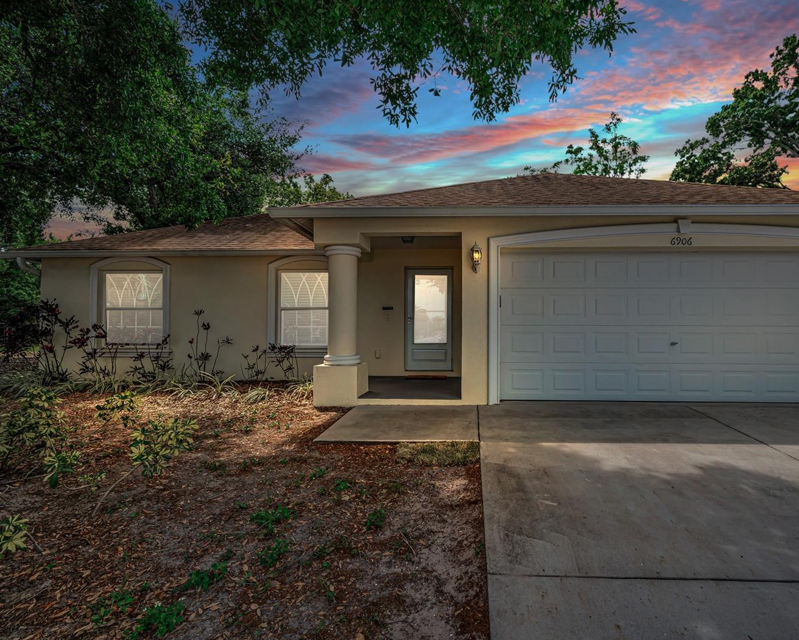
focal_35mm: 16
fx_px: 378
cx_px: 453
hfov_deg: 92.6
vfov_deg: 80.4
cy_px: 318
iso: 250
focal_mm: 14
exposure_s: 1/160
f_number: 11
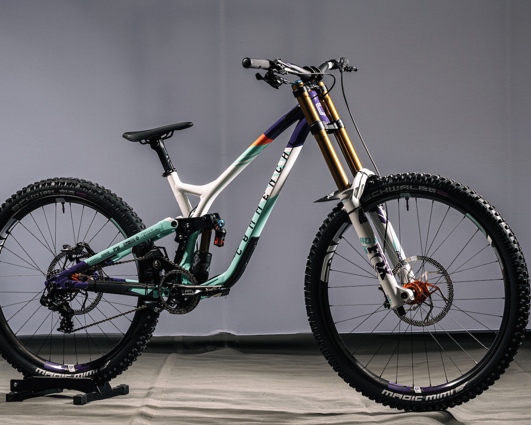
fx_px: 2090
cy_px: 227
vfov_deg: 11.6
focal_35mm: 133
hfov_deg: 14.5
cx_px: 248
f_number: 14
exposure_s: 1/200
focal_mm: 104
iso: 64
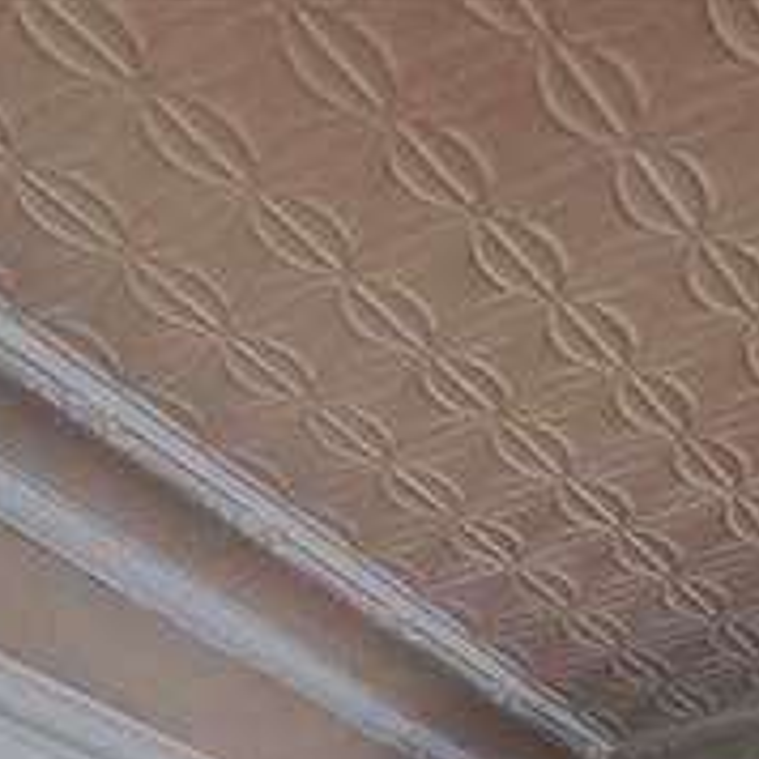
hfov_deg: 26.0
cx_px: 294
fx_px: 1637
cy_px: 1633
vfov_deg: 16.8
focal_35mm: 66
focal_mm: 1.74
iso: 200
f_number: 2.2
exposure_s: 1/30
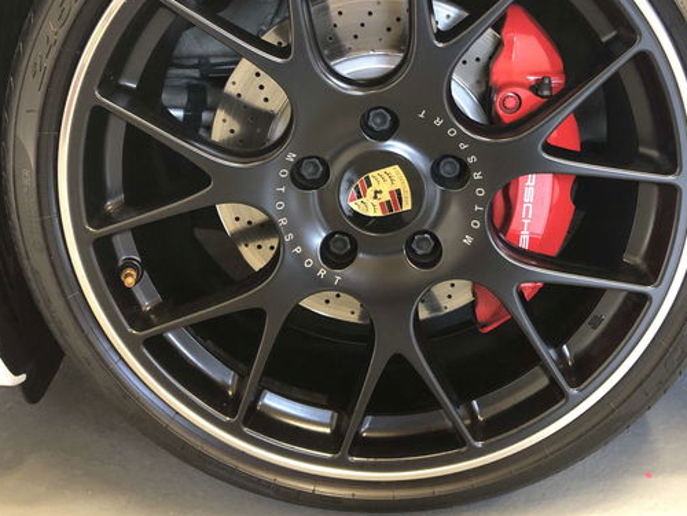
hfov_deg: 43.7
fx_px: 853
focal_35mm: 43
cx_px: 400
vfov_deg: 33.3
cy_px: 171
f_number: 1.8
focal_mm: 3.99
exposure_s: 1/6
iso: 100
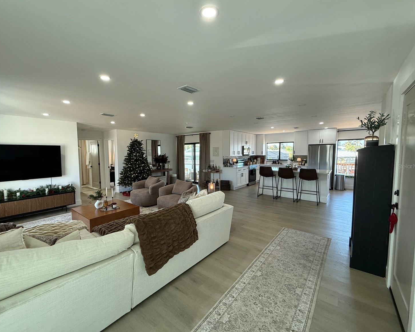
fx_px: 184
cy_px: 166
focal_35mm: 15
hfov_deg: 96.7
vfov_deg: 84.0
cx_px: 197
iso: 160
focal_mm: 2.22
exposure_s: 1/120
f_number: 2.2
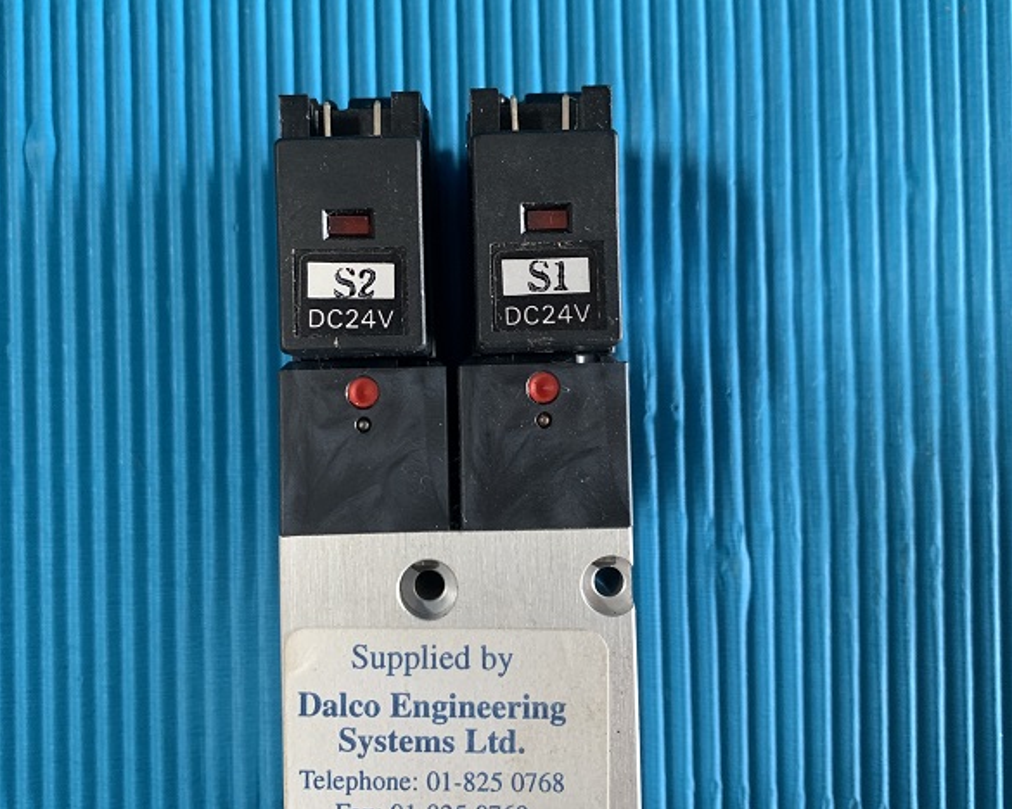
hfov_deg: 51.5
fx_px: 1048
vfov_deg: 42.2
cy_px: 390
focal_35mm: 35
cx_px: 492
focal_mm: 4.25
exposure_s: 1/60
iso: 200
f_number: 1.8
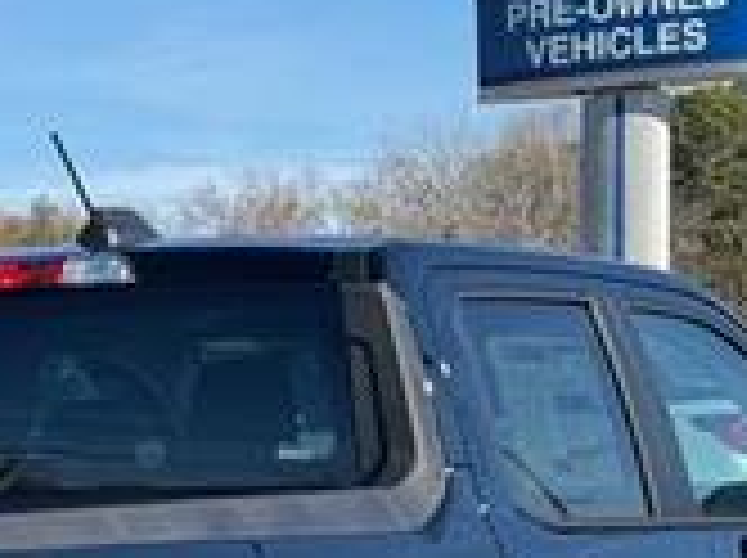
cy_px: 747
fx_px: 3146
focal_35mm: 146
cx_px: 45
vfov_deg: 9.9
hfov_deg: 13.4
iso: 64
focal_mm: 6.76
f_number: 1.78
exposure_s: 1/1869
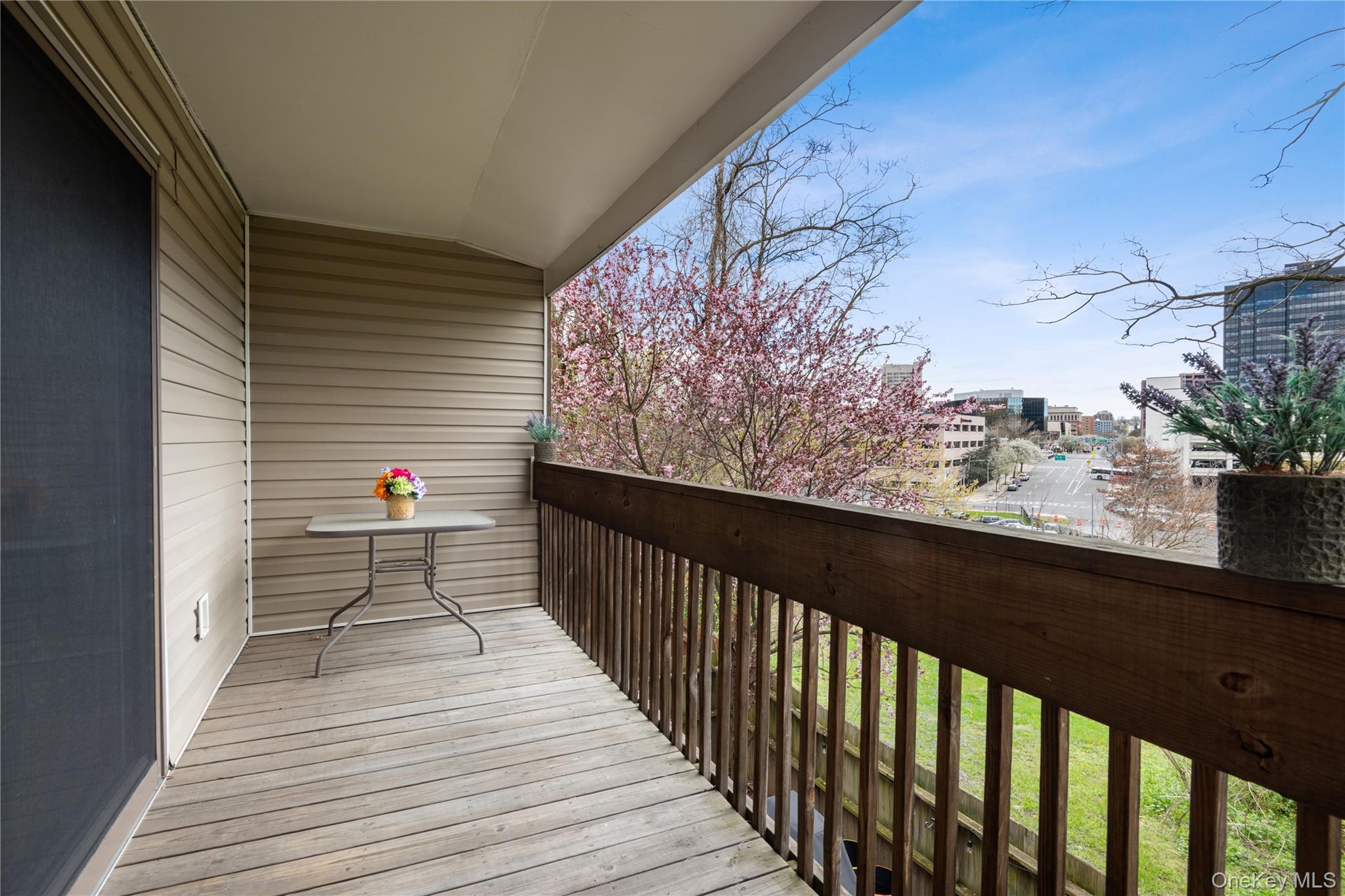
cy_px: 448
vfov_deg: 70.4
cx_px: 672
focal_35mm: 17
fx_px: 635
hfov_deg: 93.3
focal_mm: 17
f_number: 11
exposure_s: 1/125
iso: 200
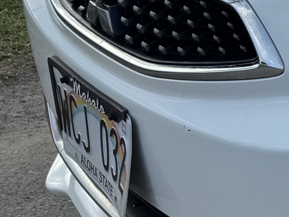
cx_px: 696
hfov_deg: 12.1
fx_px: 1094
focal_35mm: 131
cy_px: 20
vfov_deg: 11.3
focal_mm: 6.76
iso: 80
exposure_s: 1/3597
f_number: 1.78
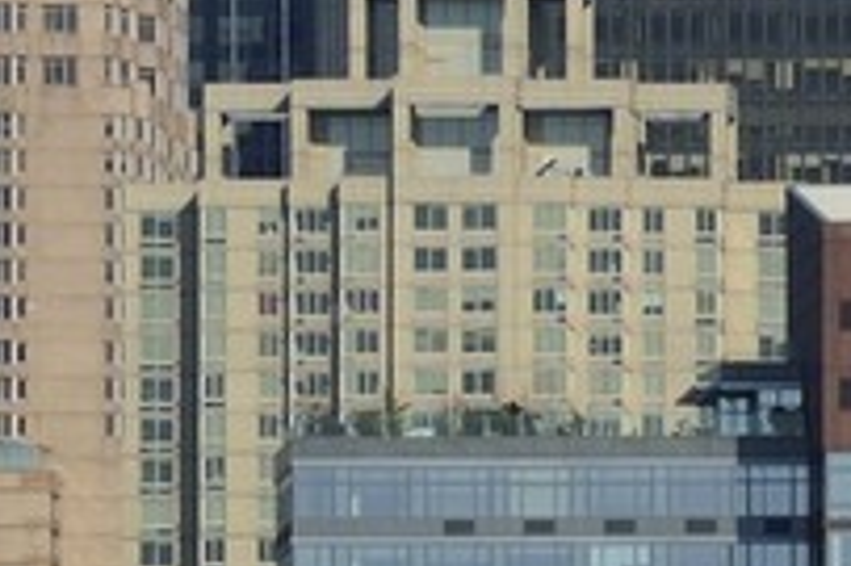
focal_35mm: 1219
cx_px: 2746
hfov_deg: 1.7
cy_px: 637
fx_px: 28792
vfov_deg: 1.1
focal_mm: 155
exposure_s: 1/500
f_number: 9
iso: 200
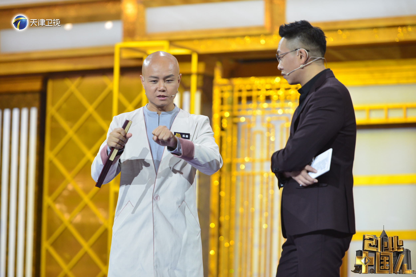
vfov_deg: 8.1
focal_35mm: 170
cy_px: 138
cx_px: 208
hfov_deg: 12.1
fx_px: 1965
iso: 1600
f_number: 2.8
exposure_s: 1/160
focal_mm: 170
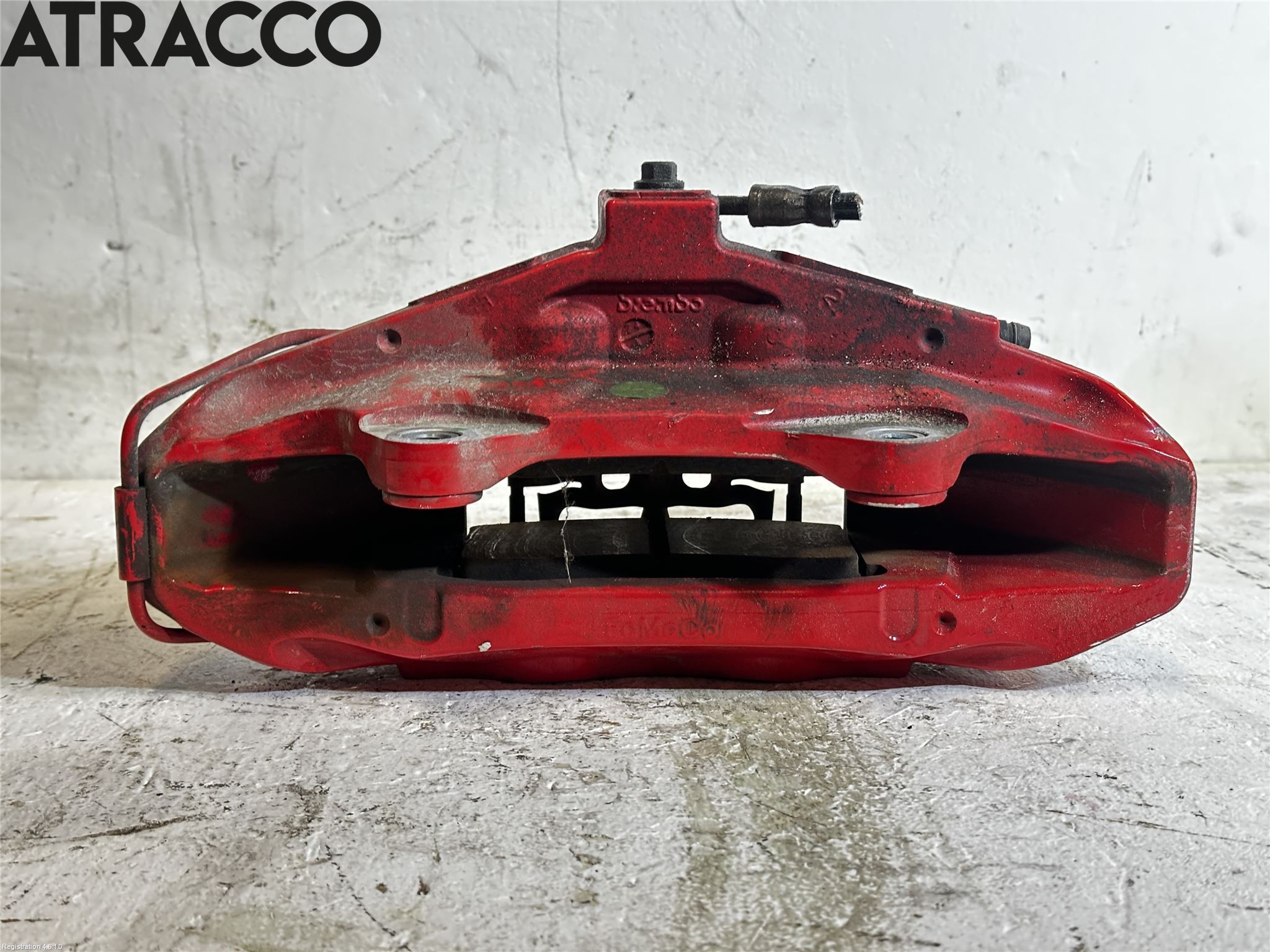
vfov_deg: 30.3
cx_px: 635
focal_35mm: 48
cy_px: 476
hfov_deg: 39.7
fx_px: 1761
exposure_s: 1/50
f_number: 1.78
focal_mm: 6.86
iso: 250
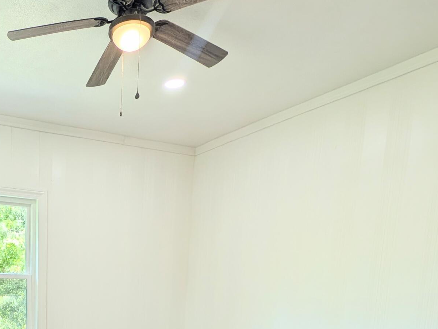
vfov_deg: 40.2
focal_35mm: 30
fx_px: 380
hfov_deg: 52.4
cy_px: 340
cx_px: 41
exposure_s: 1/120
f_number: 1.95
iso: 57
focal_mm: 2.23
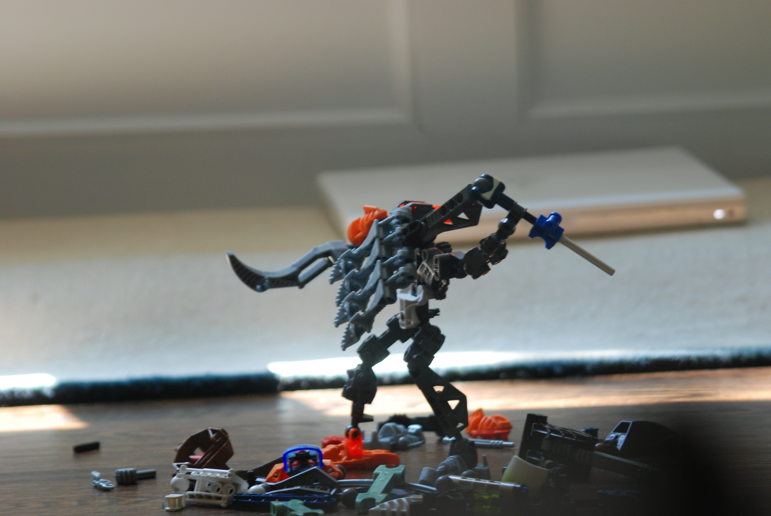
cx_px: 386
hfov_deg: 13.9
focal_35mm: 147
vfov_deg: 9.4
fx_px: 3152
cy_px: 258
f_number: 5.3
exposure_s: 1/40
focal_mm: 98
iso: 400
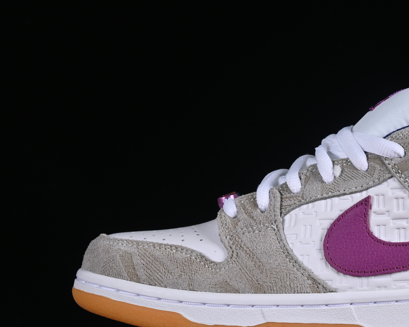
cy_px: 176
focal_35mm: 140
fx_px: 1695
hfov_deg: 13.6
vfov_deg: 11.0
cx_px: 362
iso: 160
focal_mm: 50
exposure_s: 1/80
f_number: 8
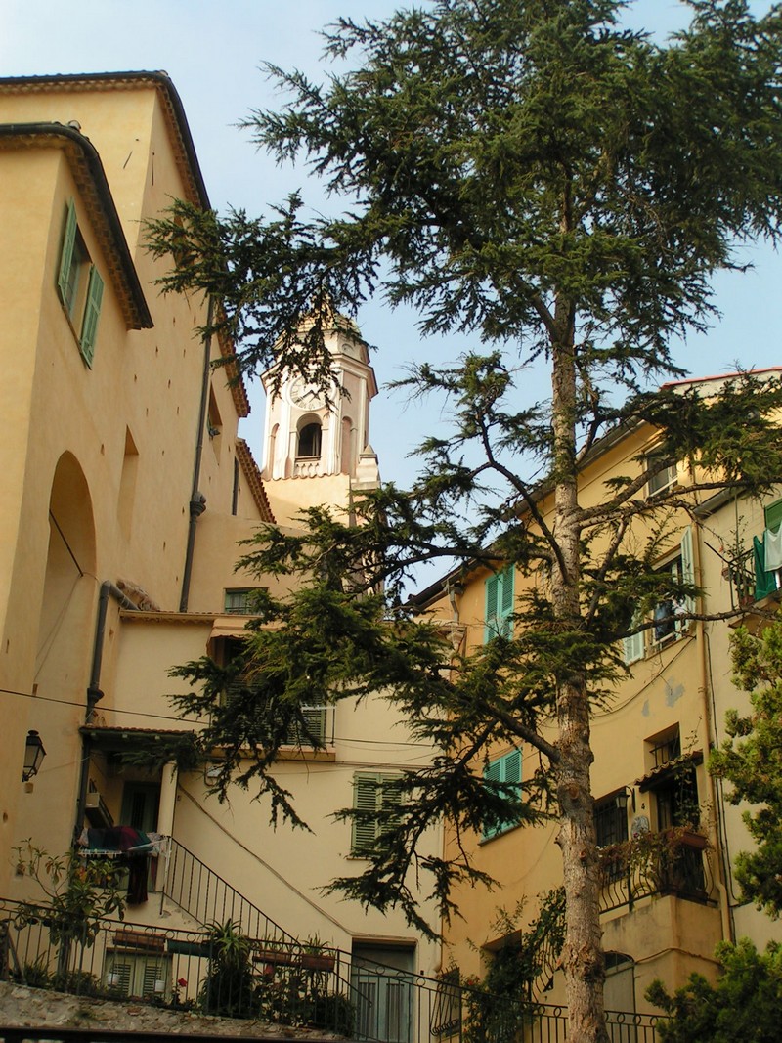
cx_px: 391
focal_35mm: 60
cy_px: 522
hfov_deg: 24.4
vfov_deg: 32.2
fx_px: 1808
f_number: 5
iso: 50
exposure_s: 1/250
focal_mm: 9.2
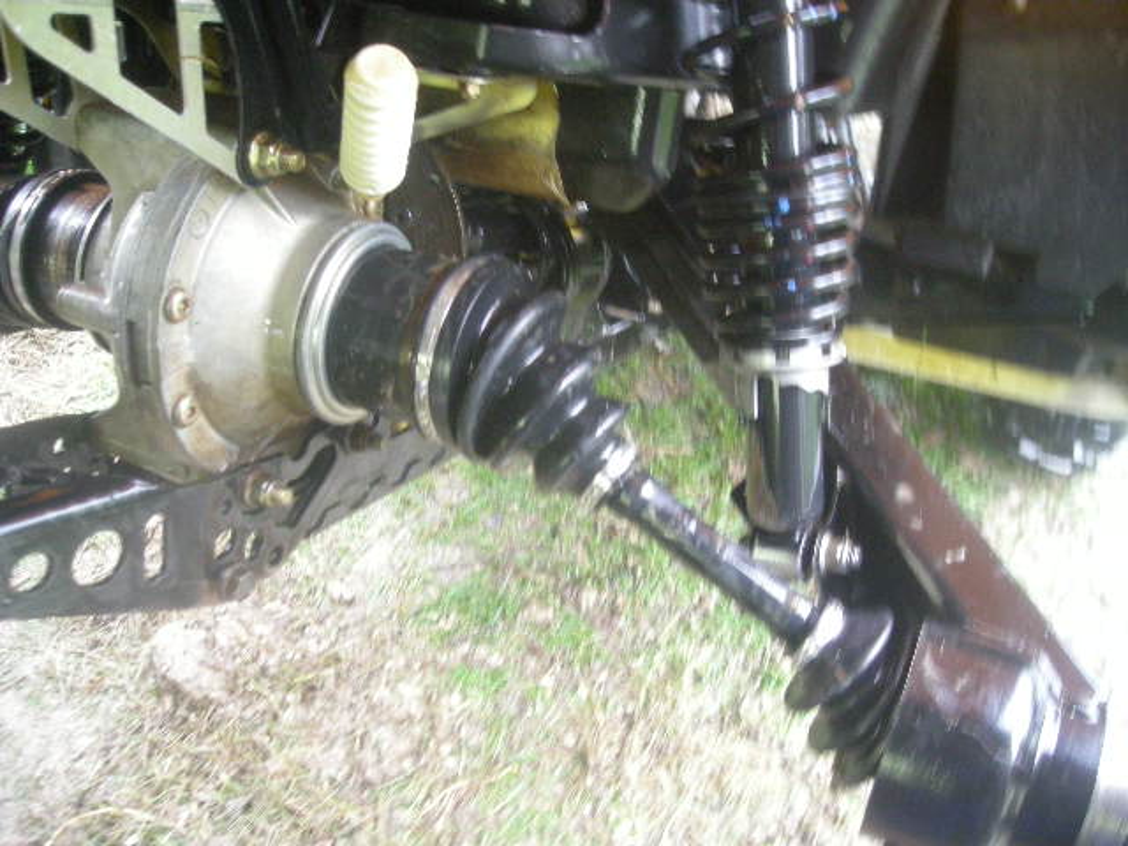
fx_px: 1141
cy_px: 423
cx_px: 564
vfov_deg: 40.7
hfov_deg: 52.6
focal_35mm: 35
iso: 400
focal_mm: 5.7
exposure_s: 1/15
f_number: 2.8
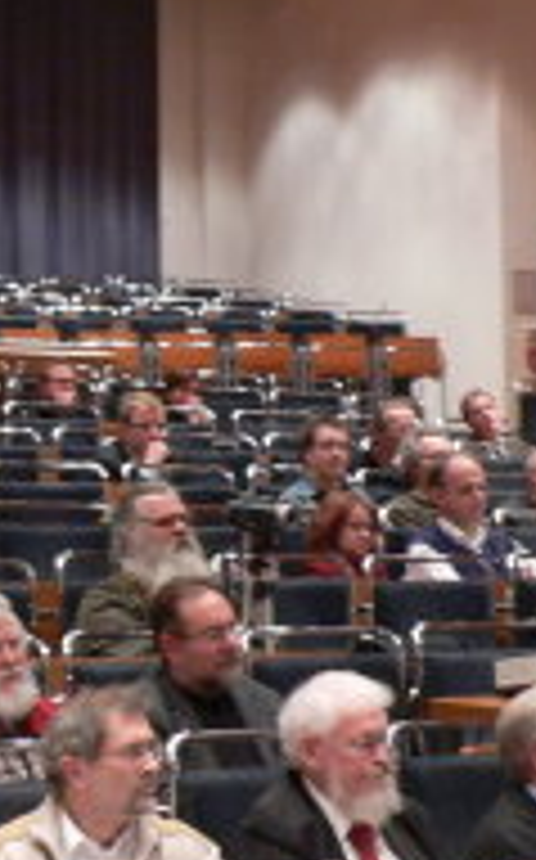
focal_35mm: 100
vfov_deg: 20.8
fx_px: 2343
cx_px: -36
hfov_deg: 12.8
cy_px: 398
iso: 200
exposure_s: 1/13
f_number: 2.8
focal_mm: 6
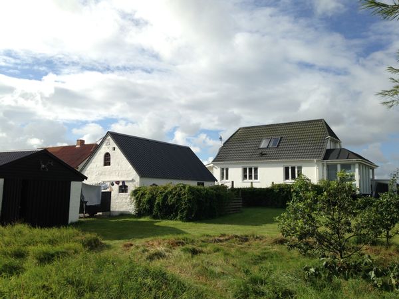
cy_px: 150
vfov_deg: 42.9
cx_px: 200
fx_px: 380
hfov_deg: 55.4
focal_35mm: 33
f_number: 2.4
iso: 50
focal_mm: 4.12
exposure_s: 1/1550
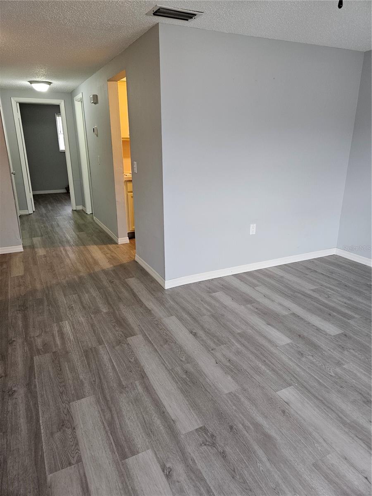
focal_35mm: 23
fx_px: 330
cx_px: 186
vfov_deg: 73.9
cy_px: 248
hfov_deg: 58.9
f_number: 1.8
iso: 250
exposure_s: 1/120
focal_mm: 5.4
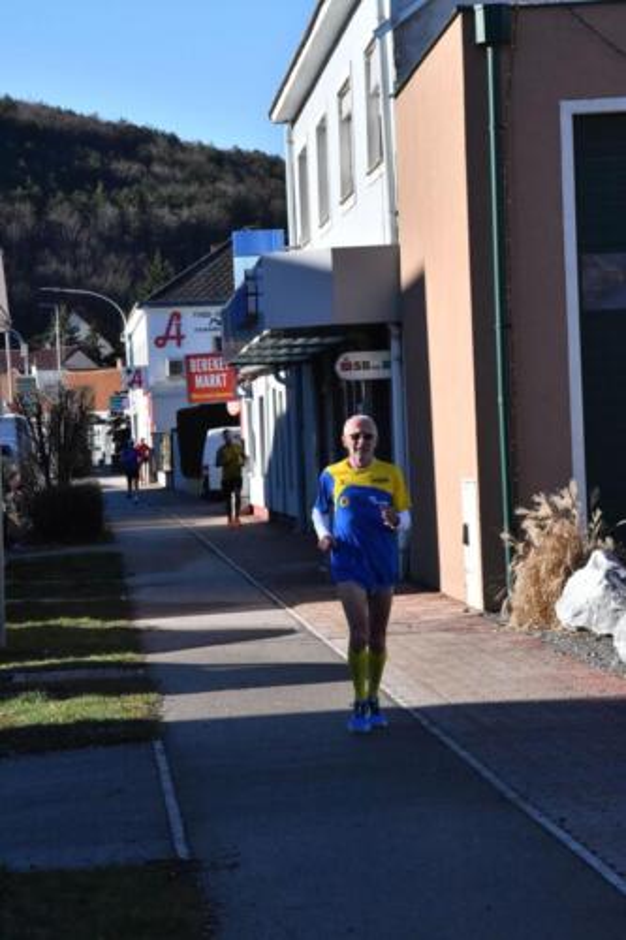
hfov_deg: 10.2
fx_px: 3523
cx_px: 313
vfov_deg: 15.2
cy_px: 470
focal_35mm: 135
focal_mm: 90
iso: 2000
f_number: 16
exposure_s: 1/1600
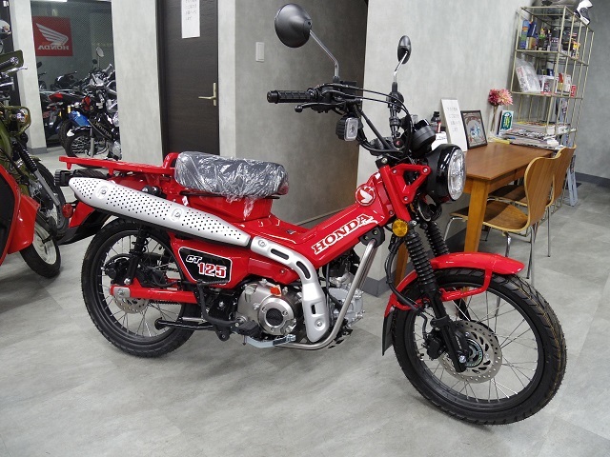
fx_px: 405
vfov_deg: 58.9
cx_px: 305
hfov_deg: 73.9
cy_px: 228
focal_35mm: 23
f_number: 2.8
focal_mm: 5
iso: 400
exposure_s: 1/40
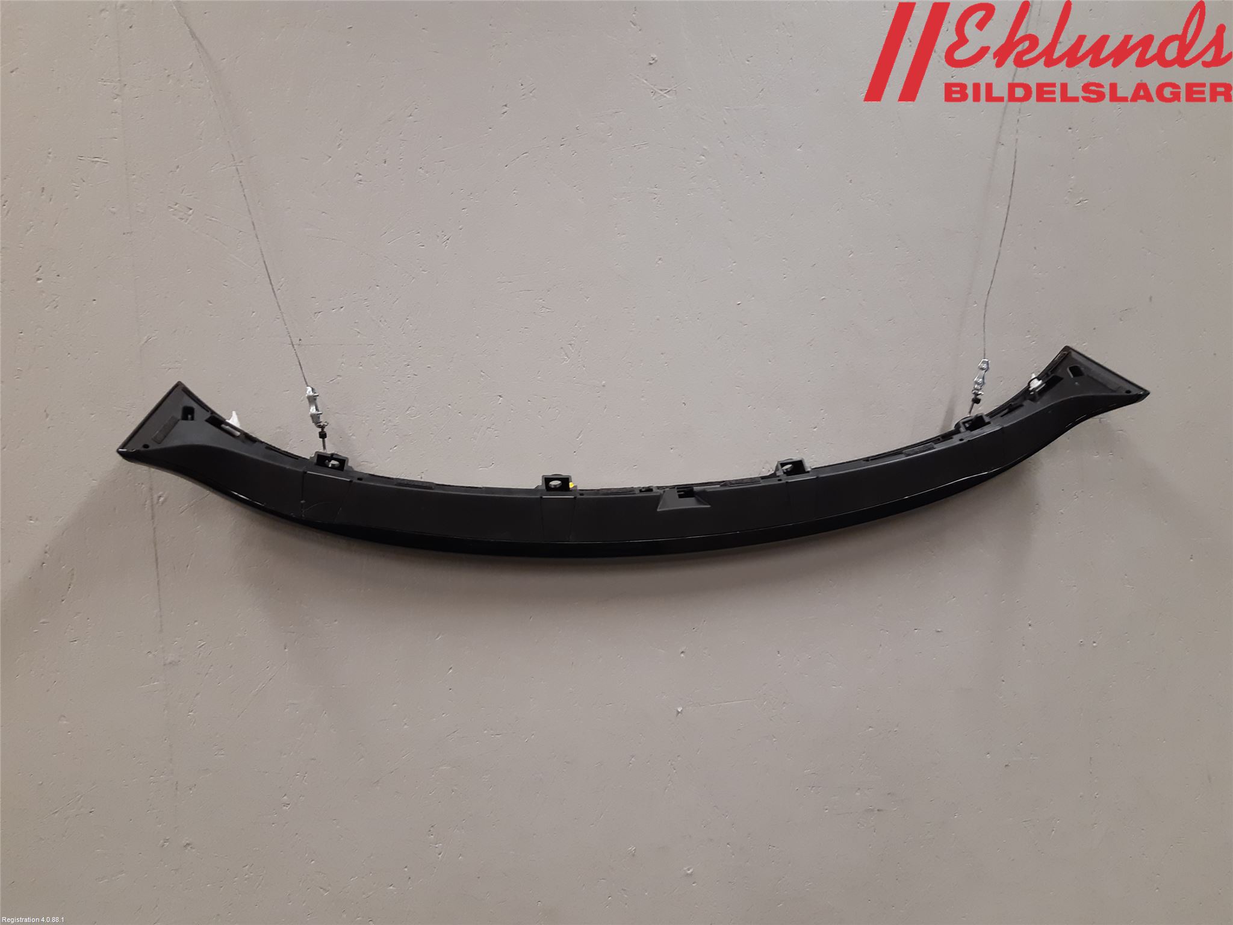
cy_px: 462
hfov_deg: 67.3
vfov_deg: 53.1
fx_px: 926
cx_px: 616
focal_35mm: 26
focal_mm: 3.93
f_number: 1.7
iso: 125
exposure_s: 1/50
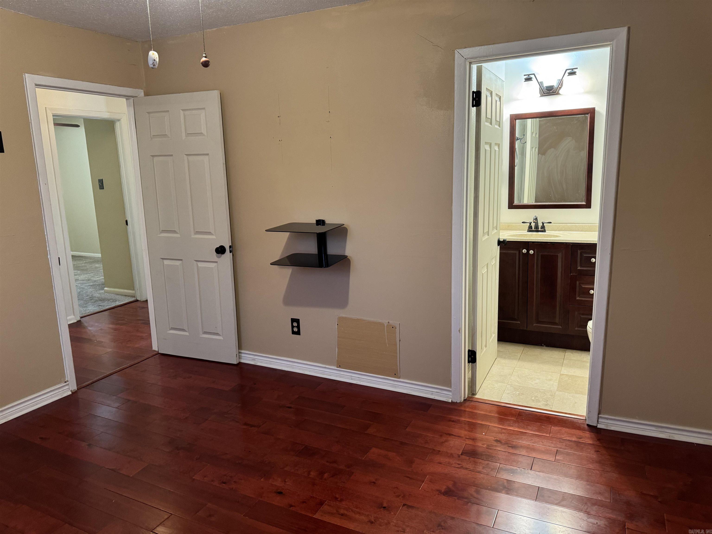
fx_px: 494
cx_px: 356
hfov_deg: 71.6
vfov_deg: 56.8
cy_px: 267
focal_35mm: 24
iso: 320
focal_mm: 6.76
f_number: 1.78
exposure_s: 1/60
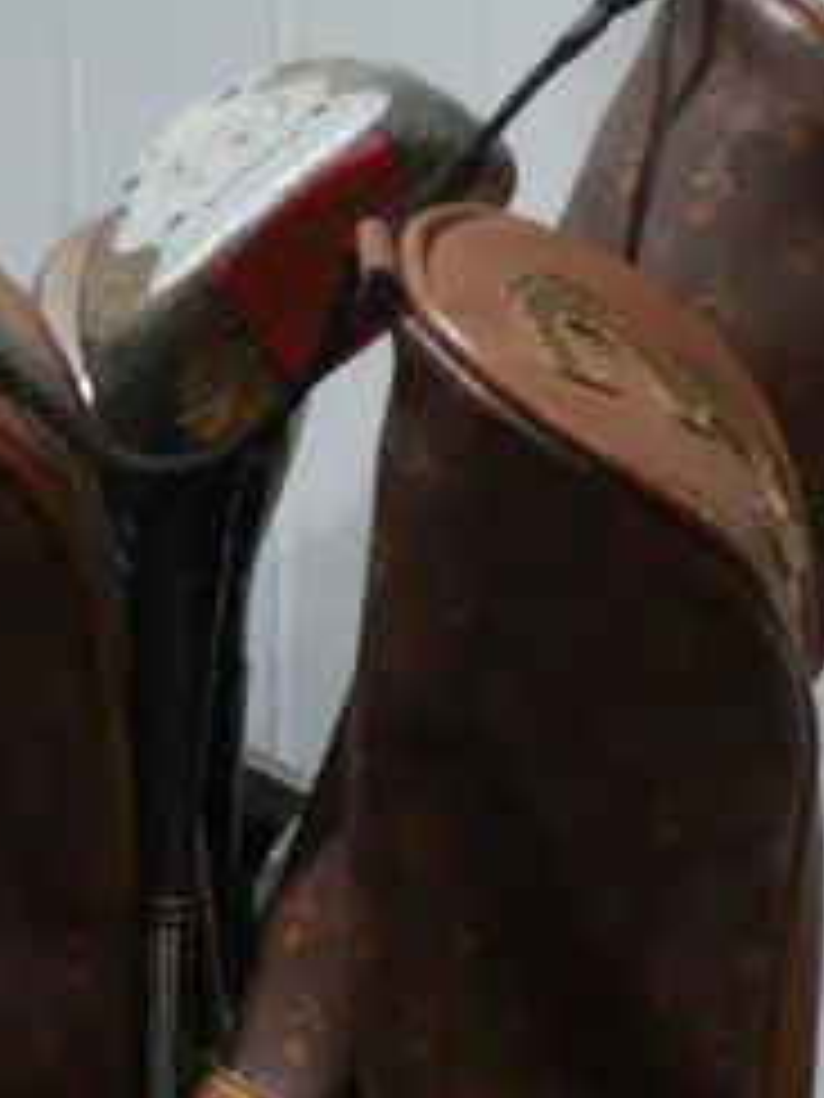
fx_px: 6126
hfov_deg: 7.7
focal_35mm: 193
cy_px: 2290
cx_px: 70
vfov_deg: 9.5
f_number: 5.1
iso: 400
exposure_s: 1/60
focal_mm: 23
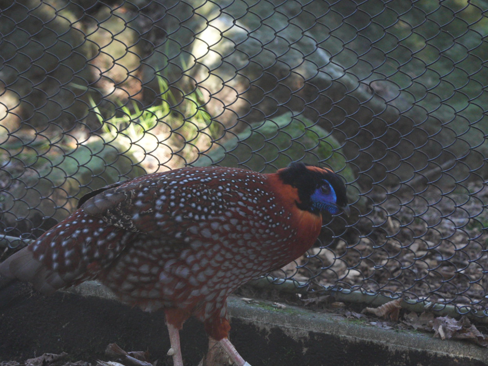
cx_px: 216
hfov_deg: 4.9
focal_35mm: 401
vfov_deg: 3.7
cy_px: 185
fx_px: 5653
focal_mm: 324
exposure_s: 1/400
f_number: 6.3
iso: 6400
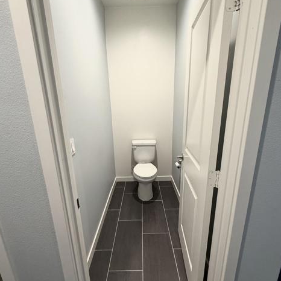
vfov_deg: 83.9
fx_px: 156
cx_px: 140
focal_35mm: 17
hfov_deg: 84.0
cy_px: 145
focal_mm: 2.22
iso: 250
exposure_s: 1/60
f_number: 2.2
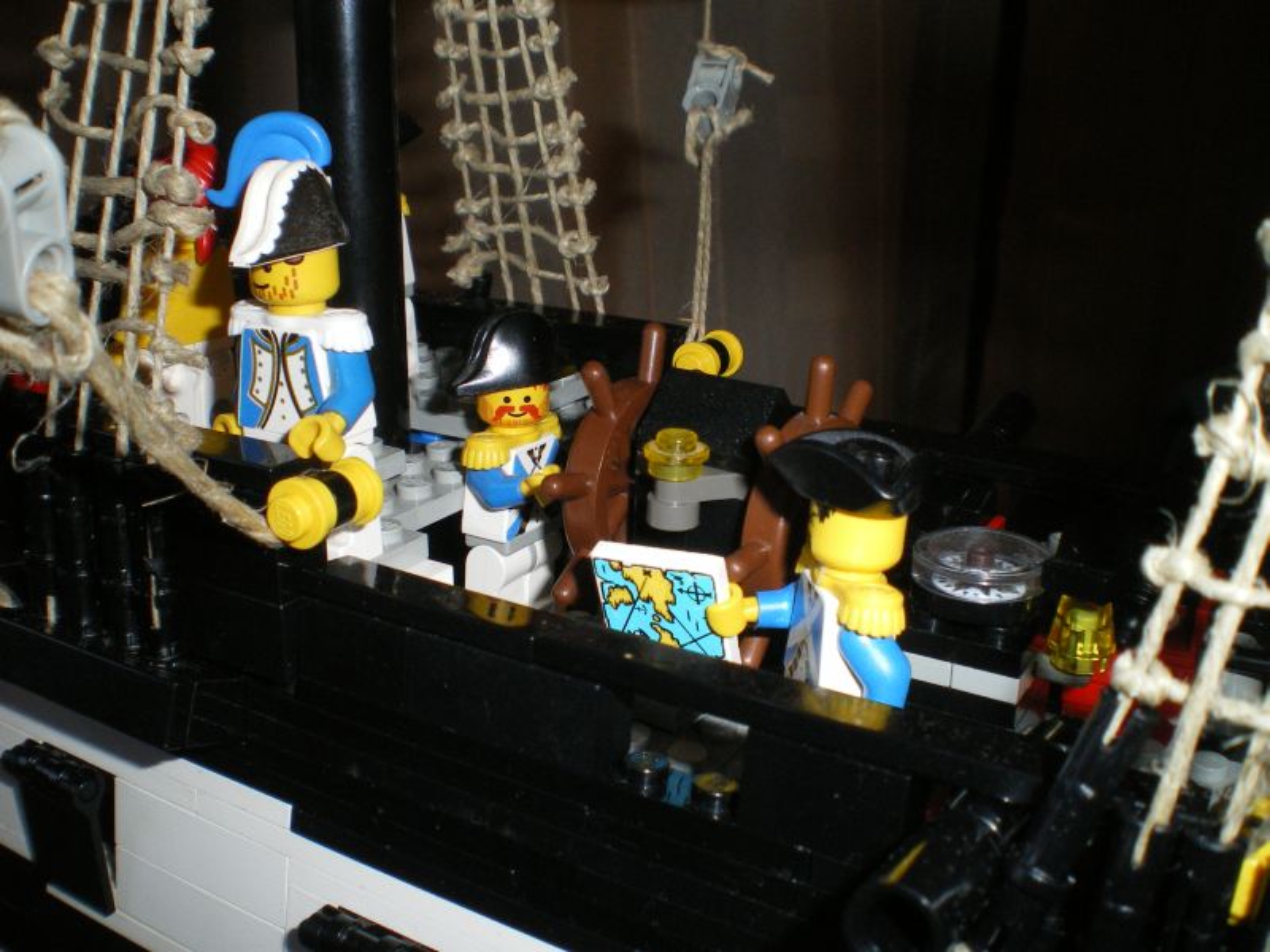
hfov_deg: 51.4
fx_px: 1321
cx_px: 635
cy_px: 476
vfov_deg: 39.7
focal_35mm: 36
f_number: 4.6
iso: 250
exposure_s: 1/50
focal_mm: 6.3
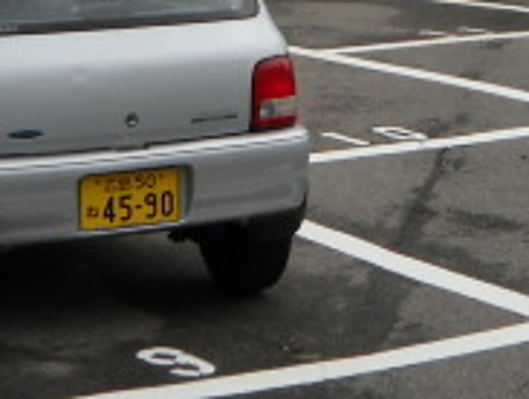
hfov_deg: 13.7
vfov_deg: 10.1
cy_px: -205
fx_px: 2190
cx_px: 463
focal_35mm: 143
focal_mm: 6.72
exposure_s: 1/402
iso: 64
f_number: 3.1
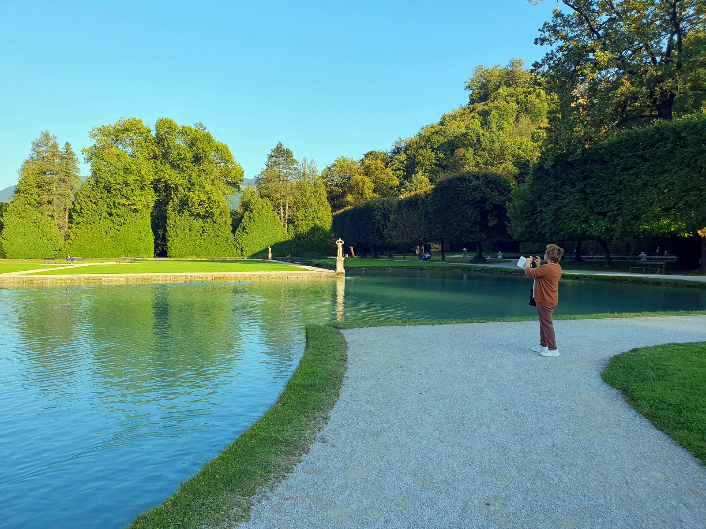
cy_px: 264
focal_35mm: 26
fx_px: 530
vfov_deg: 53.1
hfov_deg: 67.3
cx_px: 353
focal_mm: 4.32
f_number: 2.4
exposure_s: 1/604
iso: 50
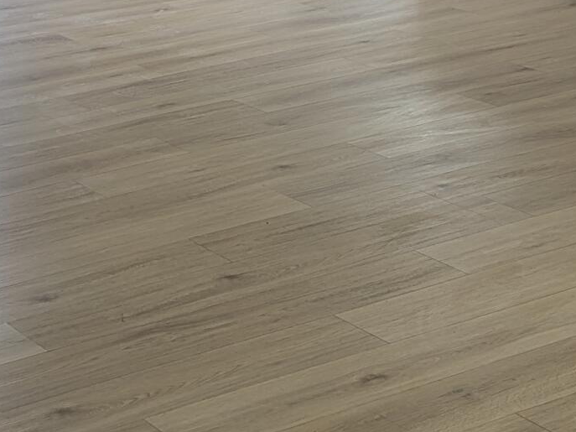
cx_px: 301
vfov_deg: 14.1
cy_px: 200
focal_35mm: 105
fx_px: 1747
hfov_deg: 18.7
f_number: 1.85
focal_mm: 6.81
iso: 46
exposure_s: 1/120
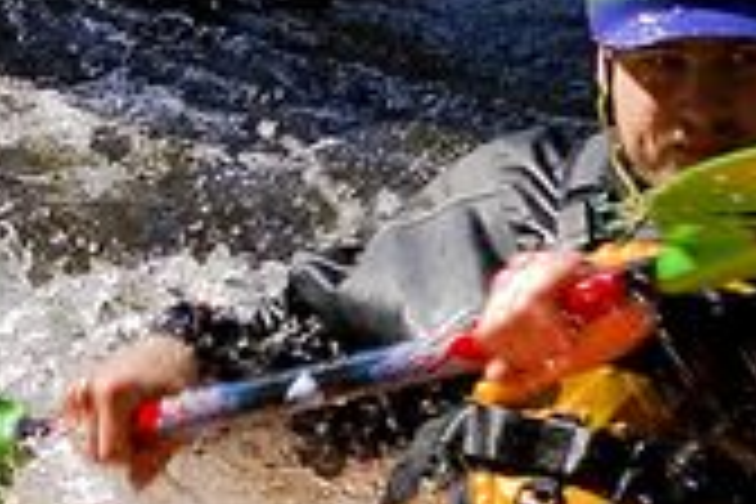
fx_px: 6195
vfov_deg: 4.7
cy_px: 432
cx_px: 814
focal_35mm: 295
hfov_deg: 6.9
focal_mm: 50
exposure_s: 1/350
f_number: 8
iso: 200
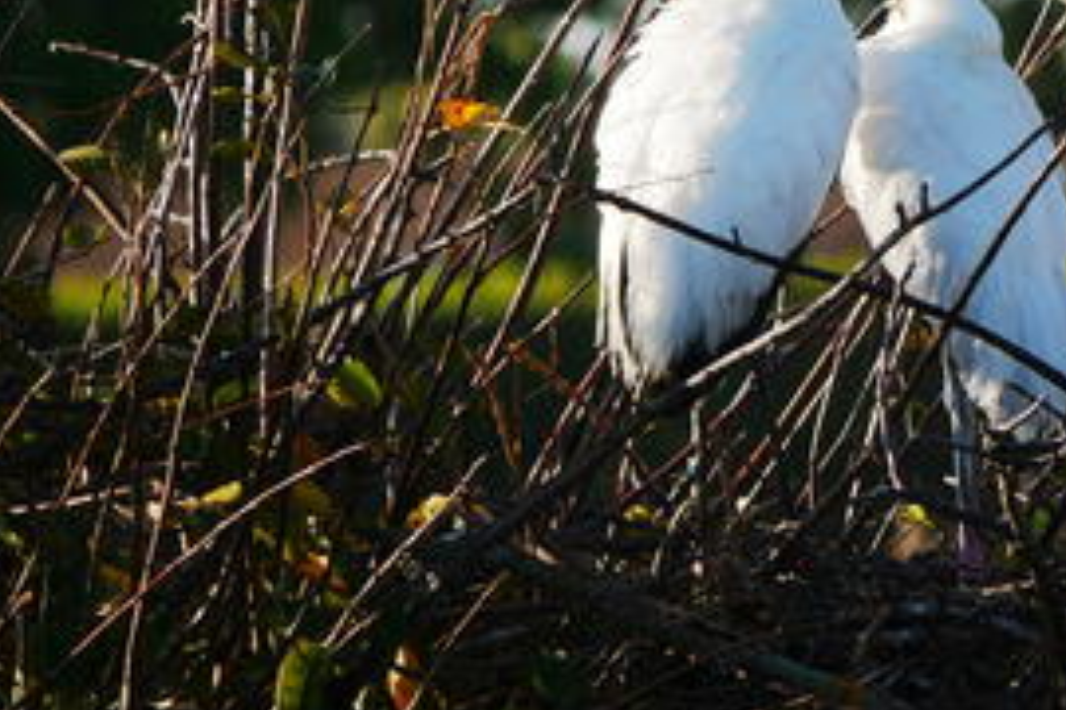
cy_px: 59
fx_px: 30823
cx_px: 817
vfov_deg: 1.3
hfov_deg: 2.0
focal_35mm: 1041
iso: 250
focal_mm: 300
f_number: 5.6
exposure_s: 1/640
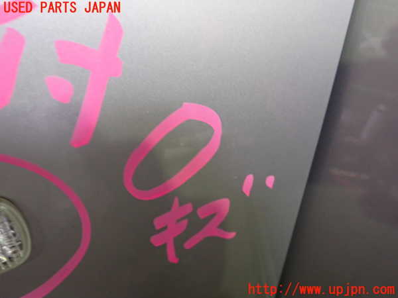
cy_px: 149
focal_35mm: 30
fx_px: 345
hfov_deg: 60.0
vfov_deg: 46.8
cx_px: 199
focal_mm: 5.4
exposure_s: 1/30
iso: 400
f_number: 2.3
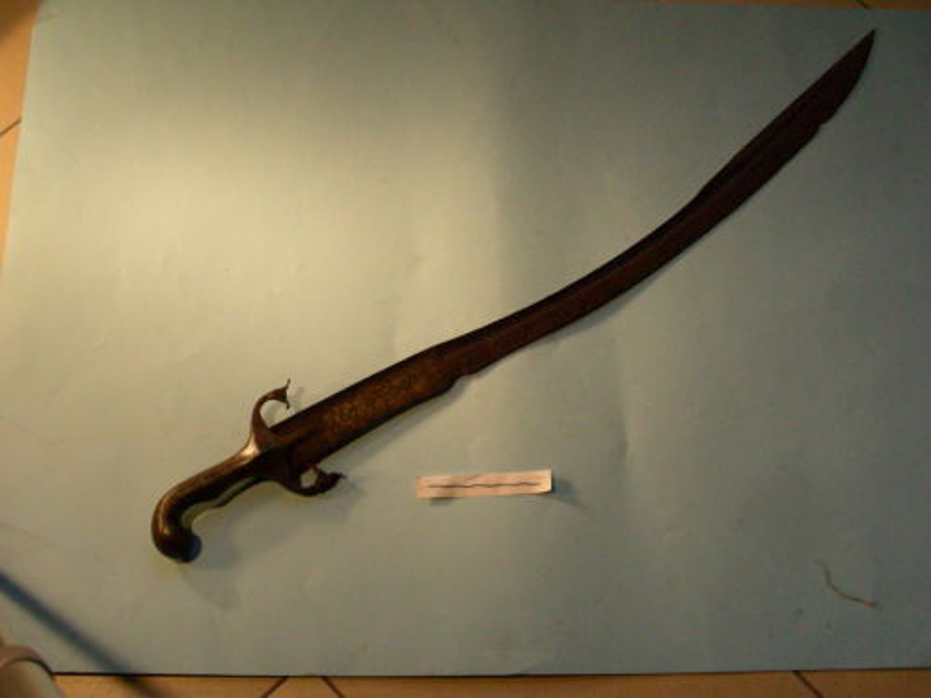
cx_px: 466
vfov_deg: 32.9
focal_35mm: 44
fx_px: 1183
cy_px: 349
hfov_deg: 42.9
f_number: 4
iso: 400
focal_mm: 7.4
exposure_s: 1/398
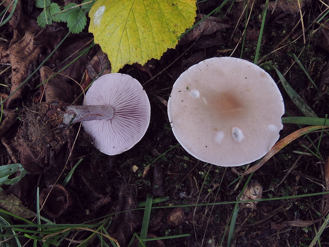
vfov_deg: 40.7
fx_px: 333
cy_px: 124
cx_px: 164
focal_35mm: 35
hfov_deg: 52.6
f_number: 7.2
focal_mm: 6.2
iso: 100
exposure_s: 1/5
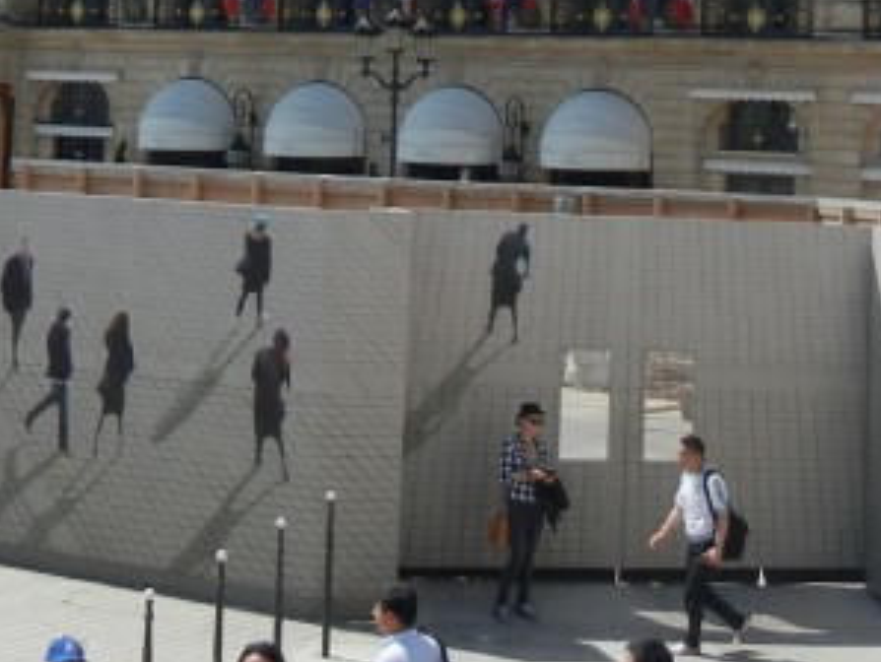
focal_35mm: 103
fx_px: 2624
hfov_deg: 18.9
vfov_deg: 14.0
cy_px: -133
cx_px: 228
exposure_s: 1/437
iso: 160
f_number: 7
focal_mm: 5.4
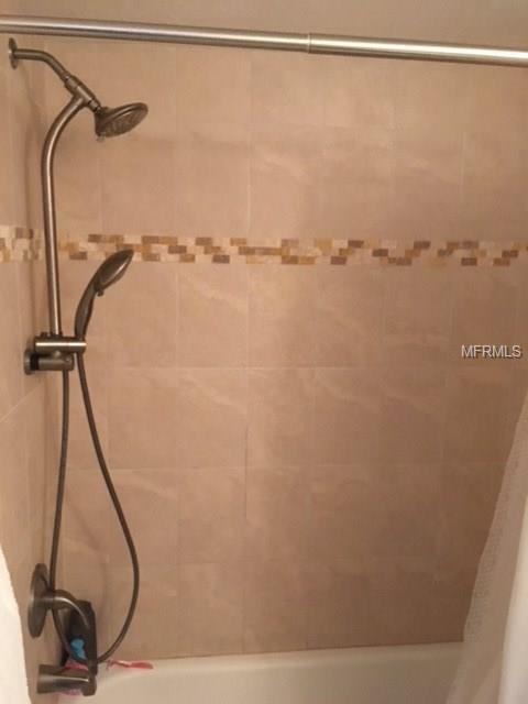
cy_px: 352
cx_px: 264
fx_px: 590
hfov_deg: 48.2
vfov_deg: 61.7
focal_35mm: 29
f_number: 2.2
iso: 400
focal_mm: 4.15
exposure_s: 1/15
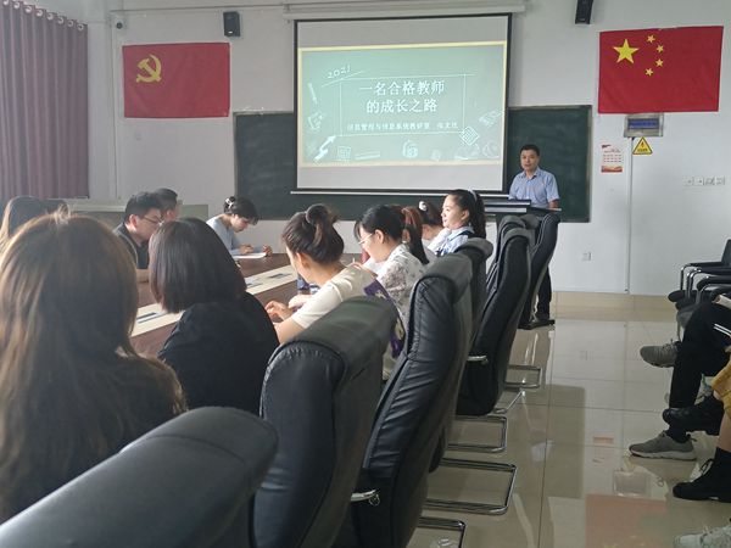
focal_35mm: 43
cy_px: 274
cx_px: 366
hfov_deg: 43.9
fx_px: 908
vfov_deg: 33.6
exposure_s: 1/33.3
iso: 397
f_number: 1.8
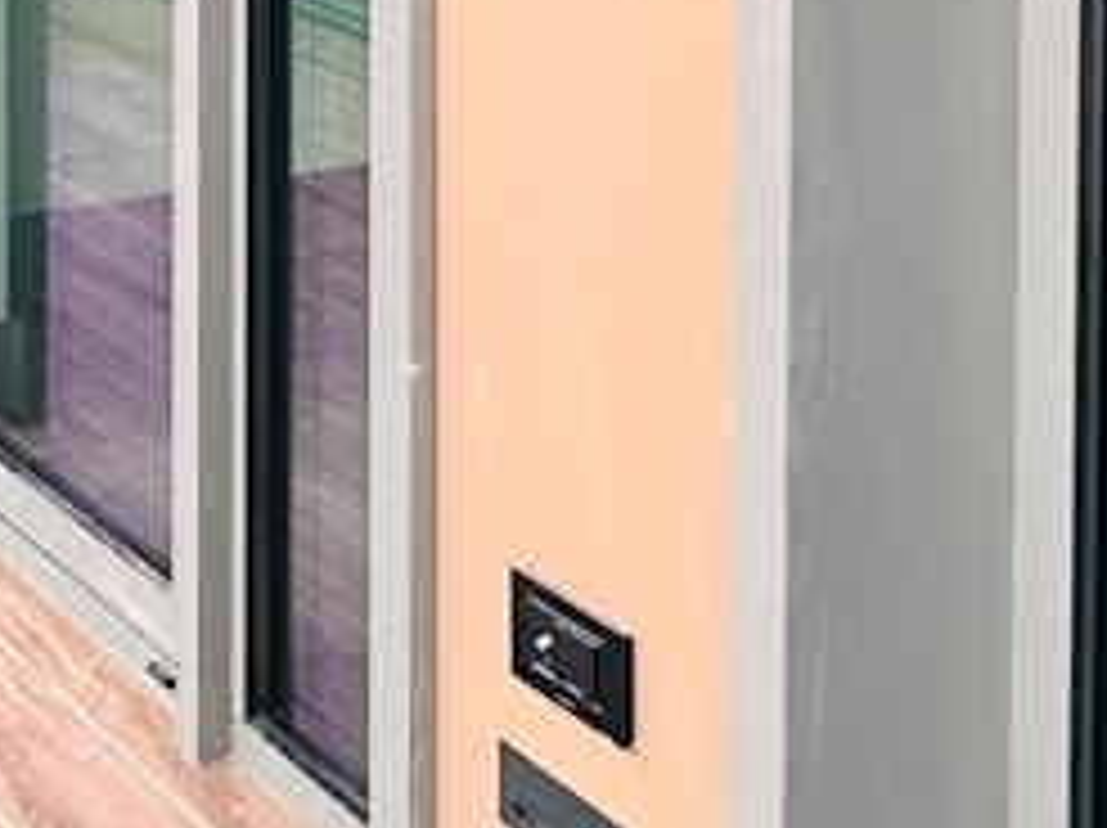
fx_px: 2620
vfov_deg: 15.9
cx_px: -216
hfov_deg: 22.1
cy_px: -554
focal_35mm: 82
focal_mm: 2.22
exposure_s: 1/99
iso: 125
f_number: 2.2
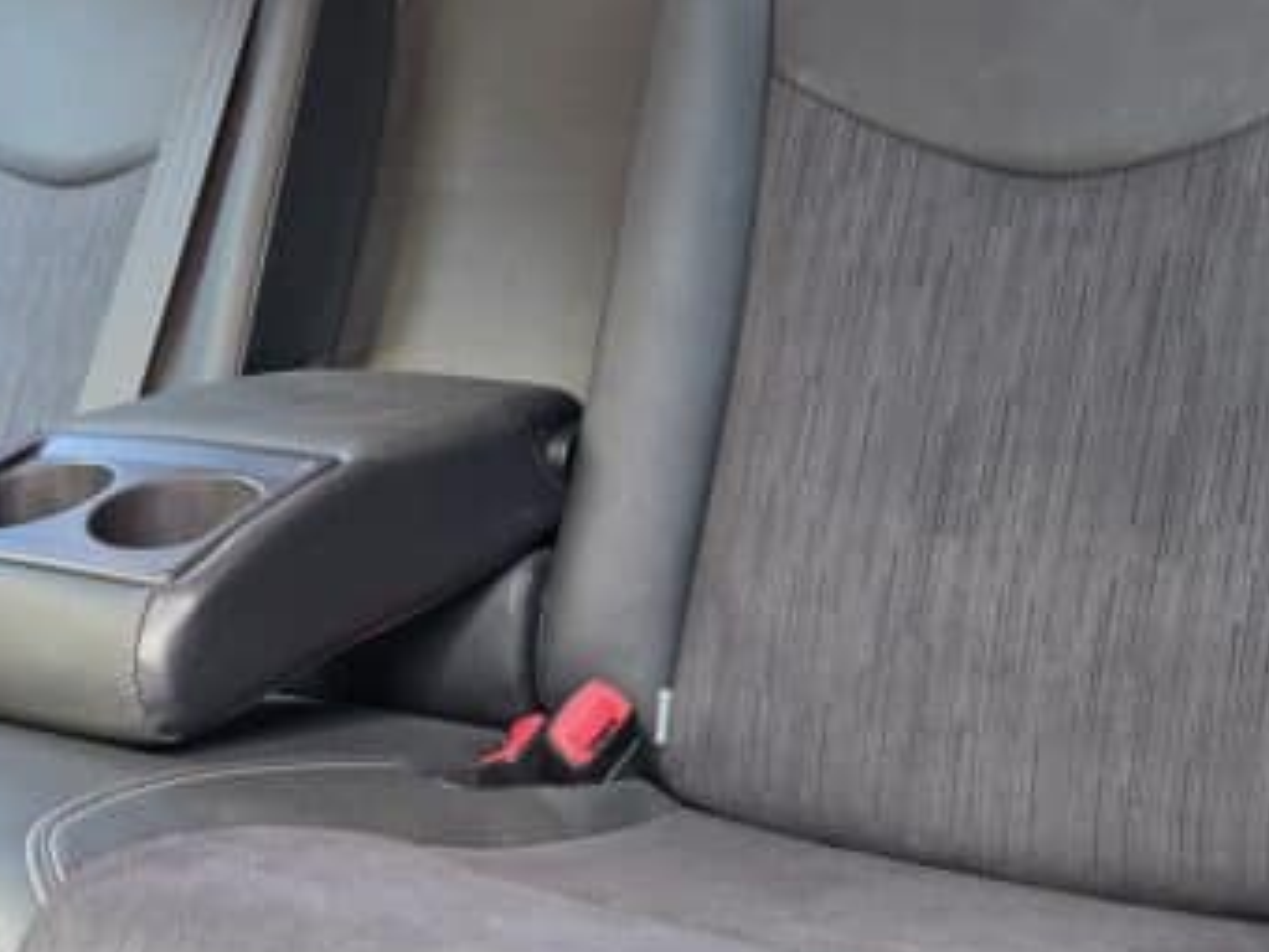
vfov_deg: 27.0
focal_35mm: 54
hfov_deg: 35.1
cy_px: 509
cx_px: 383
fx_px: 1980
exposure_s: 1/100
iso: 160
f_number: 1.8
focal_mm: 5.4
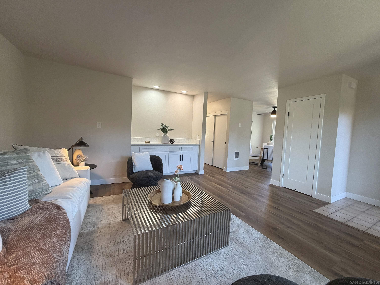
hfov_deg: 102.1
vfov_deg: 85.7
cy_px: 142
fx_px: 154
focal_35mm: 14
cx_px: 190
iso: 320
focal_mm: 2.22
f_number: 2.2
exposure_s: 1/120
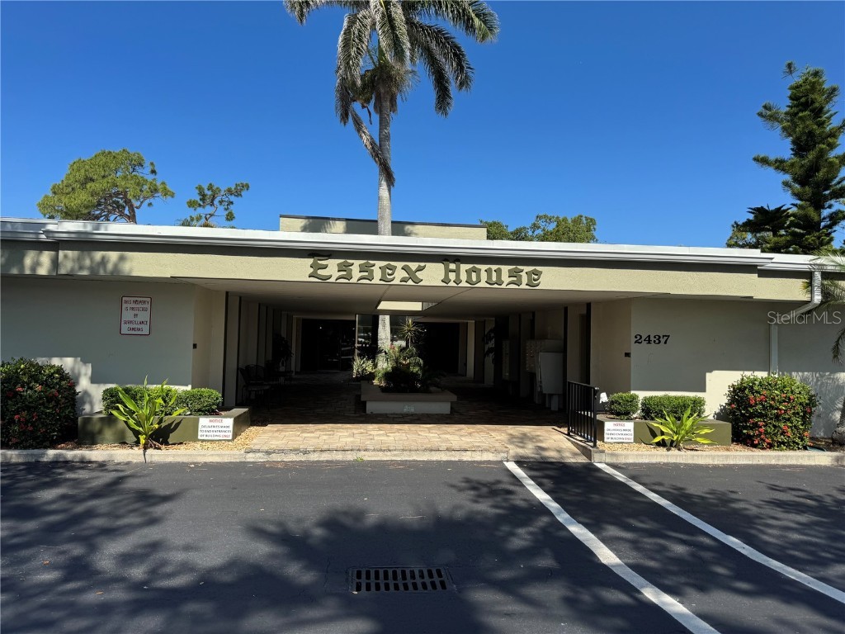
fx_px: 586
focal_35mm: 24
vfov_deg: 56.8
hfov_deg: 71.6
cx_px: 422
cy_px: 317
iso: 80
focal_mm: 6.76
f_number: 1.78
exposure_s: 1/4310
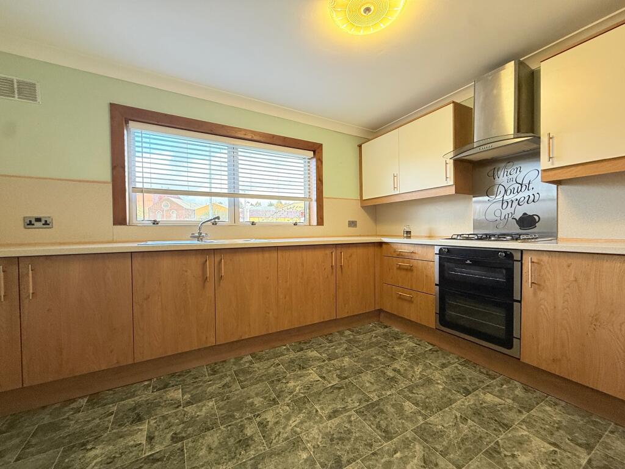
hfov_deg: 102.1
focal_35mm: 14
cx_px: 312
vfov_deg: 85.7
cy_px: 234
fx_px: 253
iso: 125
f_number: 2.2
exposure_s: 1/100
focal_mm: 2.22
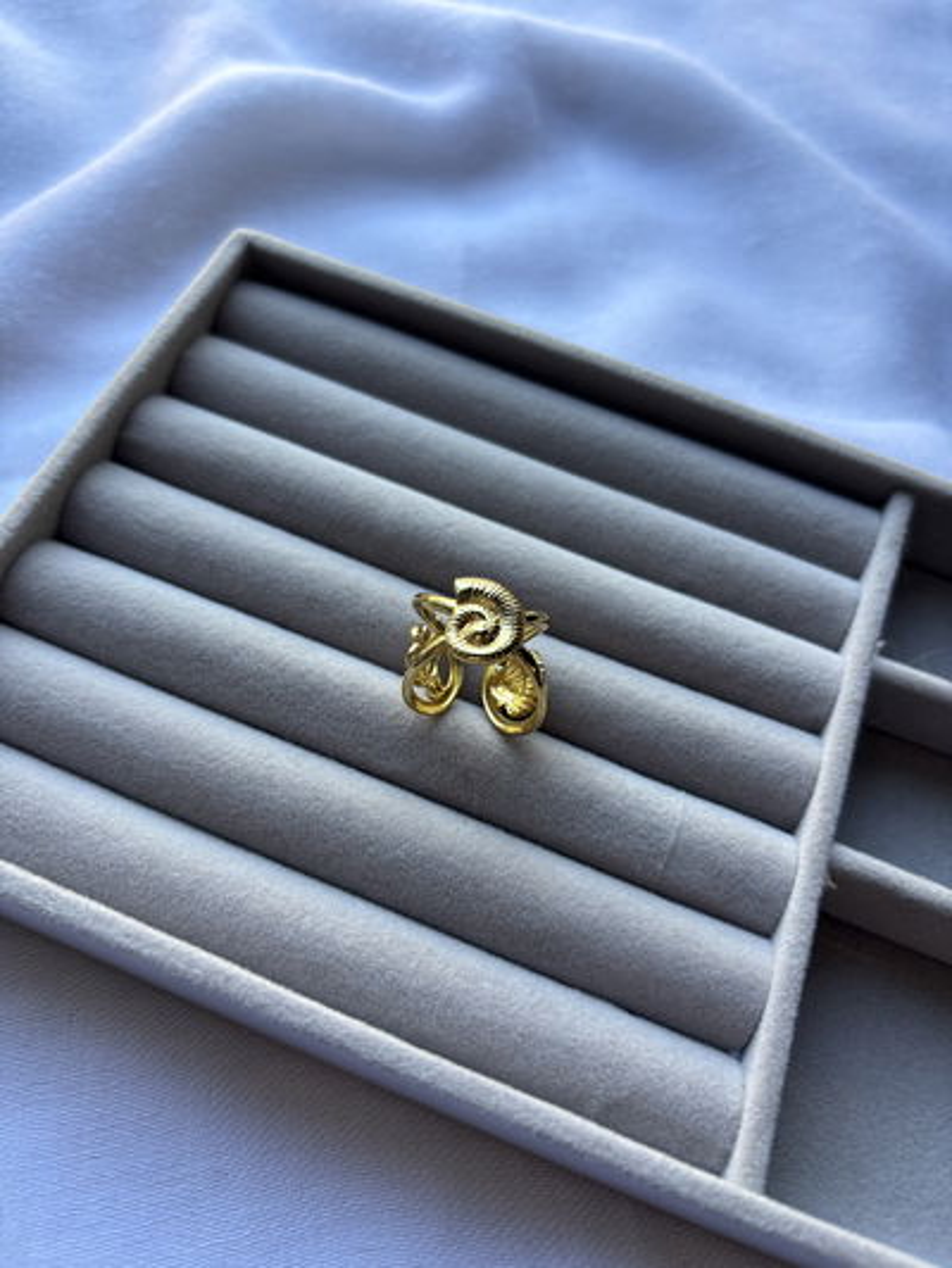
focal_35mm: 26
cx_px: 476
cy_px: 634
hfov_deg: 53.1
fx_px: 953
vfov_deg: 67.3
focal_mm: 5.96
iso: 50
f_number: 1.6
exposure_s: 1/159
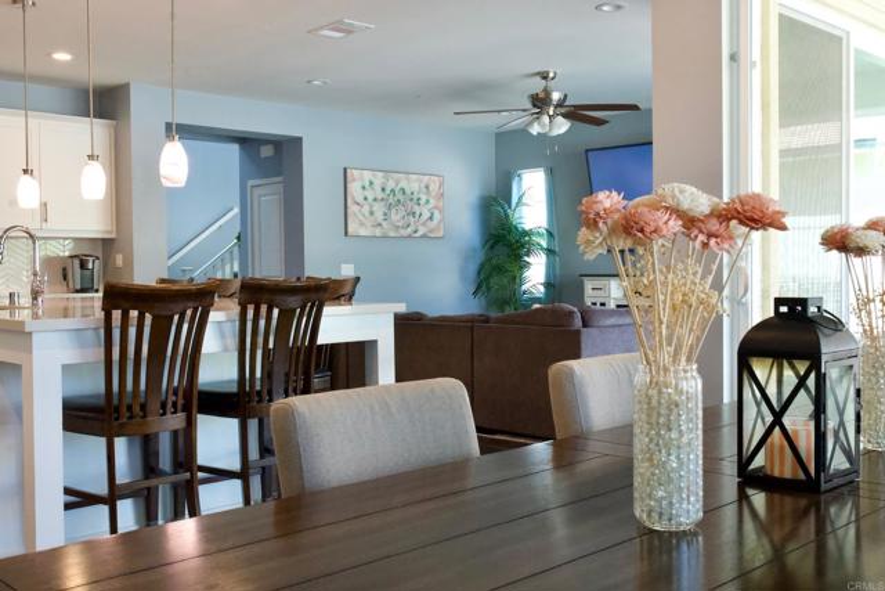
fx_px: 885
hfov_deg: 53.1
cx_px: 442
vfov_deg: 36.9
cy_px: 296
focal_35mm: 36
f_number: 13
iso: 8000
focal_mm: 24
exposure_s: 1/60
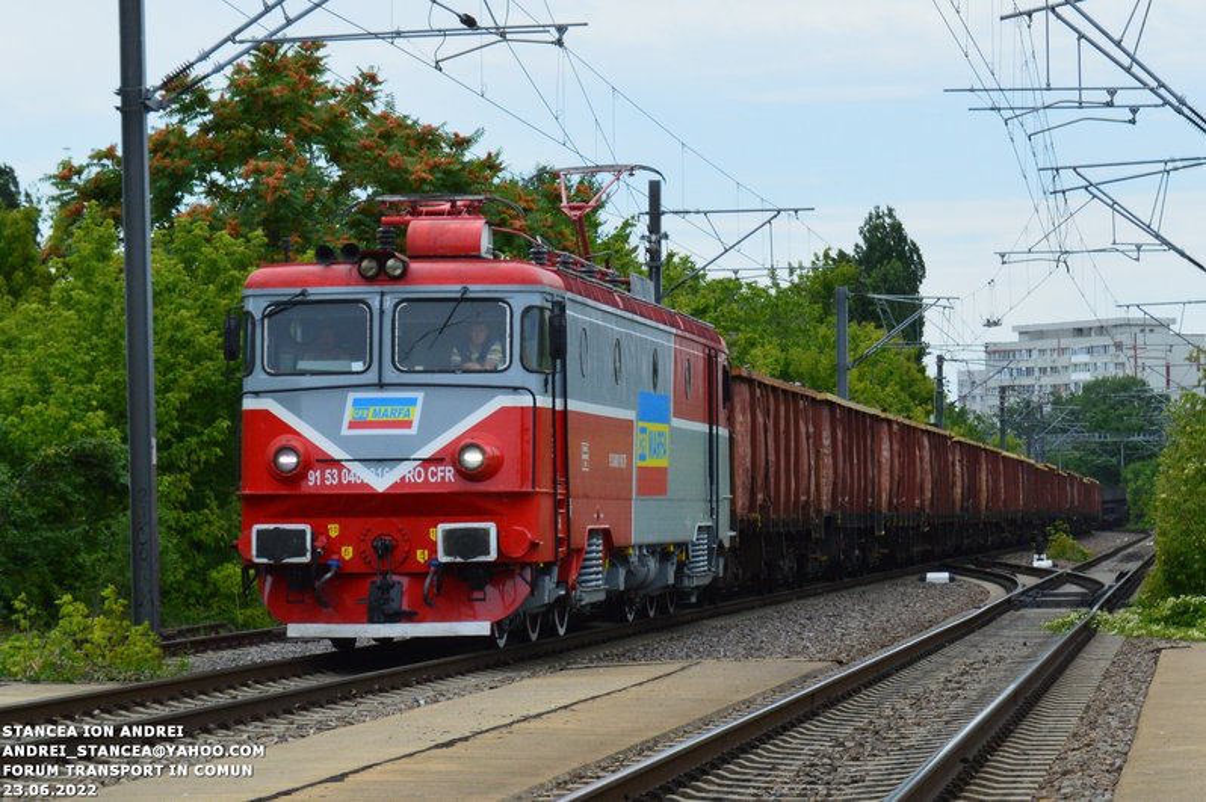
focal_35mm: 72
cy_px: 401
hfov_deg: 28.1
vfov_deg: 18.9
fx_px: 2410
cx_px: 603
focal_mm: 48
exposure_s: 1/400
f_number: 11
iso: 400
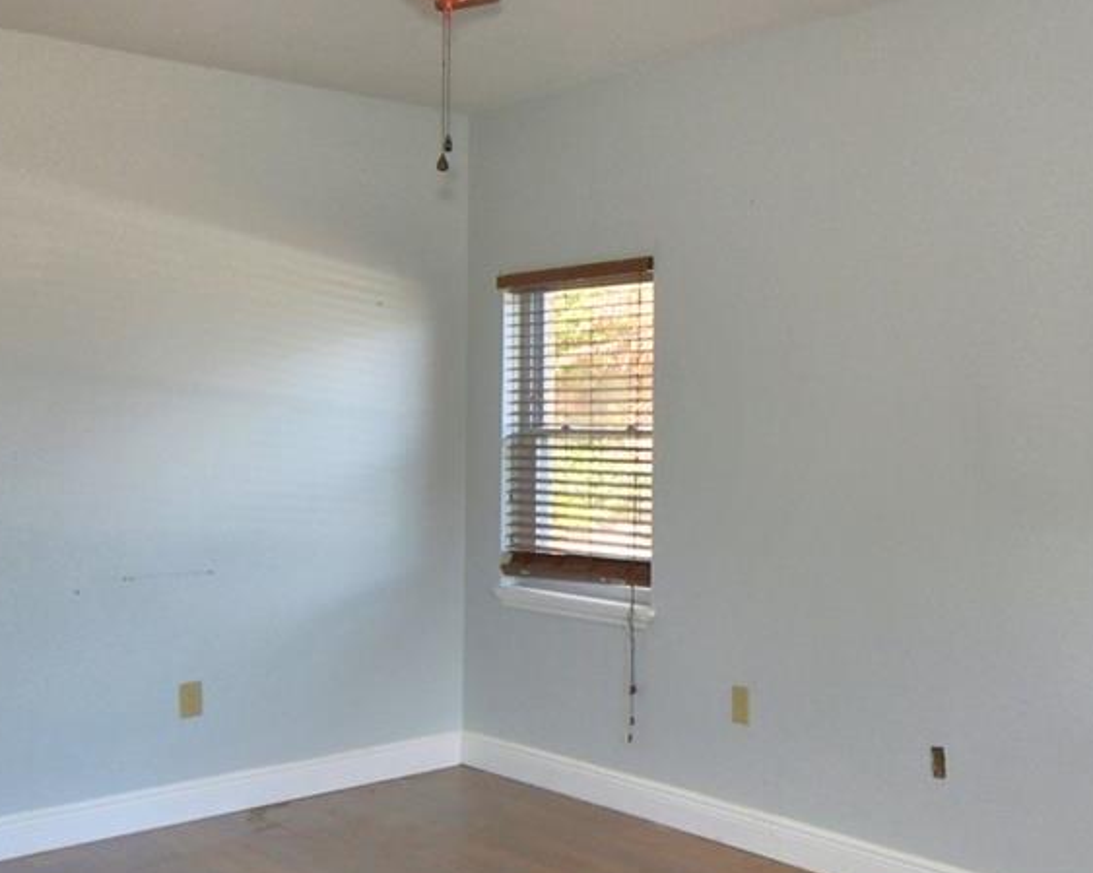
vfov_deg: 37.2
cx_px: 747
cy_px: 349
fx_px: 1293
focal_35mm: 40
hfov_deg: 45.0
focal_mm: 10
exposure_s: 1/30
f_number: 4.5
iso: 200
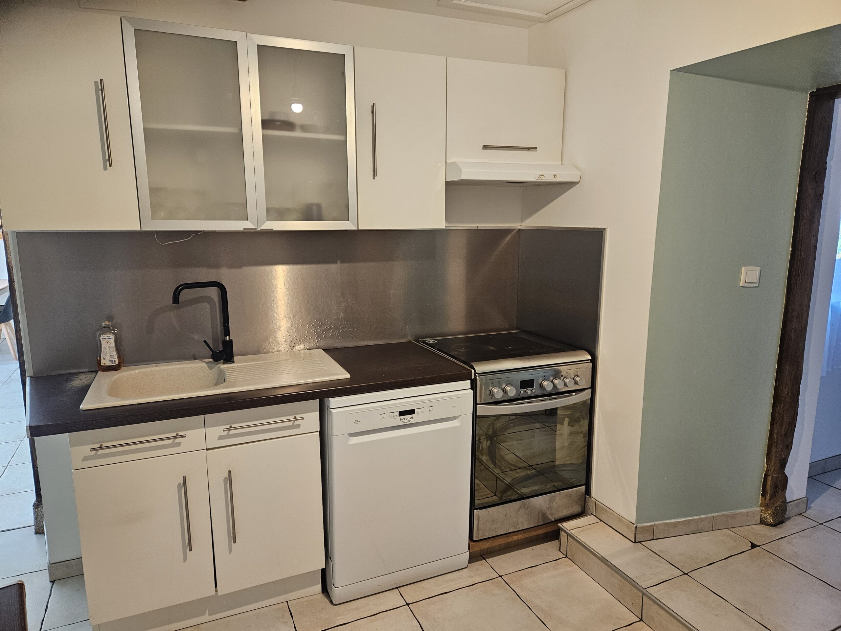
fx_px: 559
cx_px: 420
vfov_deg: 58.9
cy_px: 316
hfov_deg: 73.9
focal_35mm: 23
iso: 250
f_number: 1.8
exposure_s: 1/100
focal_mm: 5.4
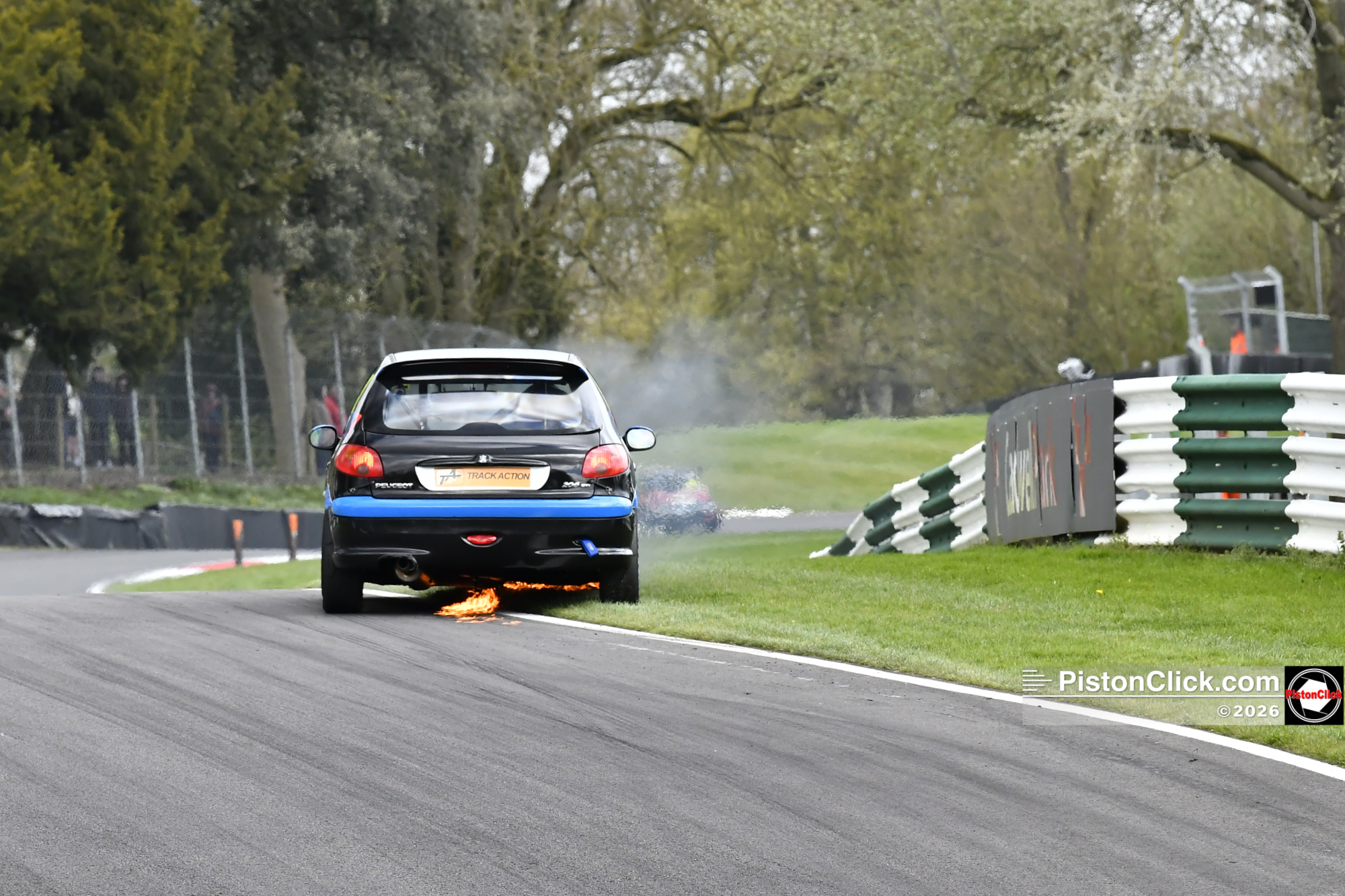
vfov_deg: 4.6
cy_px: 448
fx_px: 11207
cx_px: 672
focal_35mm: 300
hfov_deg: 6.9
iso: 1100
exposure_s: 1/500
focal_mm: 200
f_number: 6.3
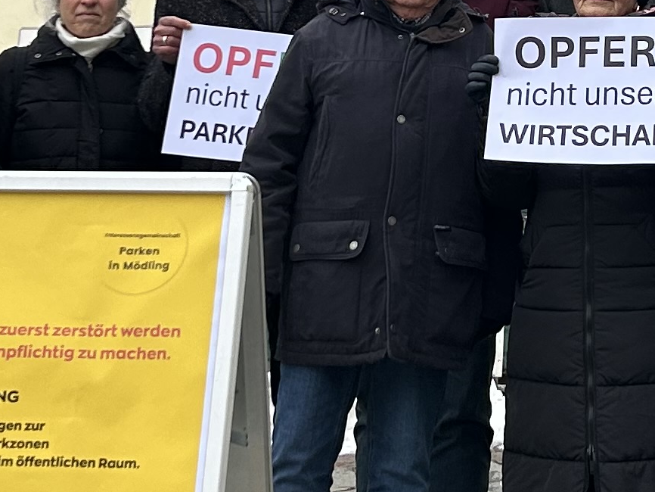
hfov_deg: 16.2
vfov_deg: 12.0
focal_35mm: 121
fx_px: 2290
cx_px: 498
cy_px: -66
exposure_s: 1/431
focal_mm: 5.7
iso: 50
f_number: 1.5
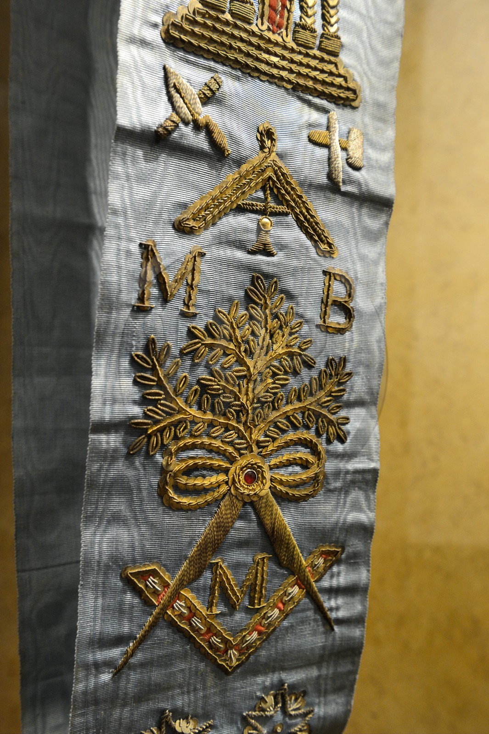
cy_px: 367
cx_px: 244
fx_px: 714
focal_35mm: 35
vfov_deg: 54.5
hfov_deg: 37.8
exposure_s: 1/15
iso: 1600
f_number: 6.3
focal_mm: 35
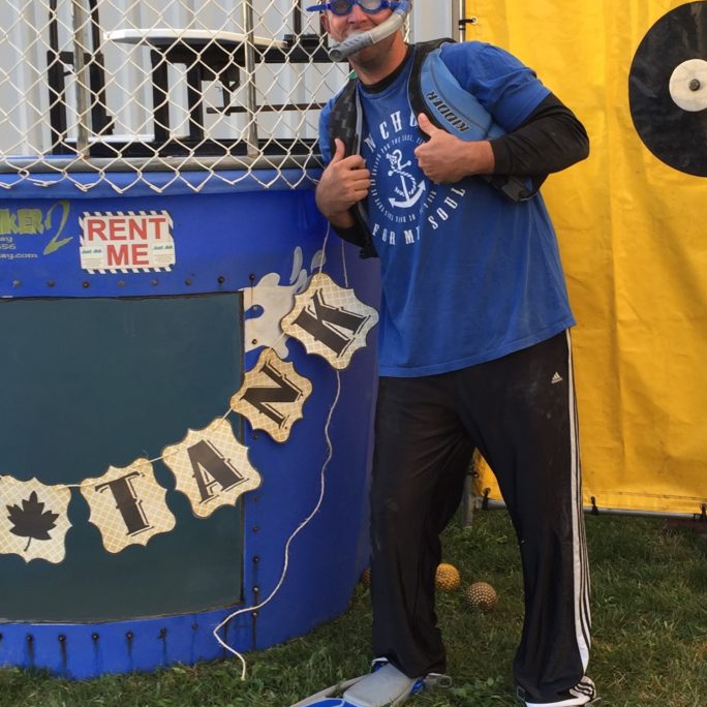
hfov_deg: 47.2
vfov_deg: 47.2
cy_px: 382
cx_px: 354
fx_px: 809
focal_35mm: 35
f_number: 2.2
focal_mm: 4.15
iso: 32
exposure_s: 1/137
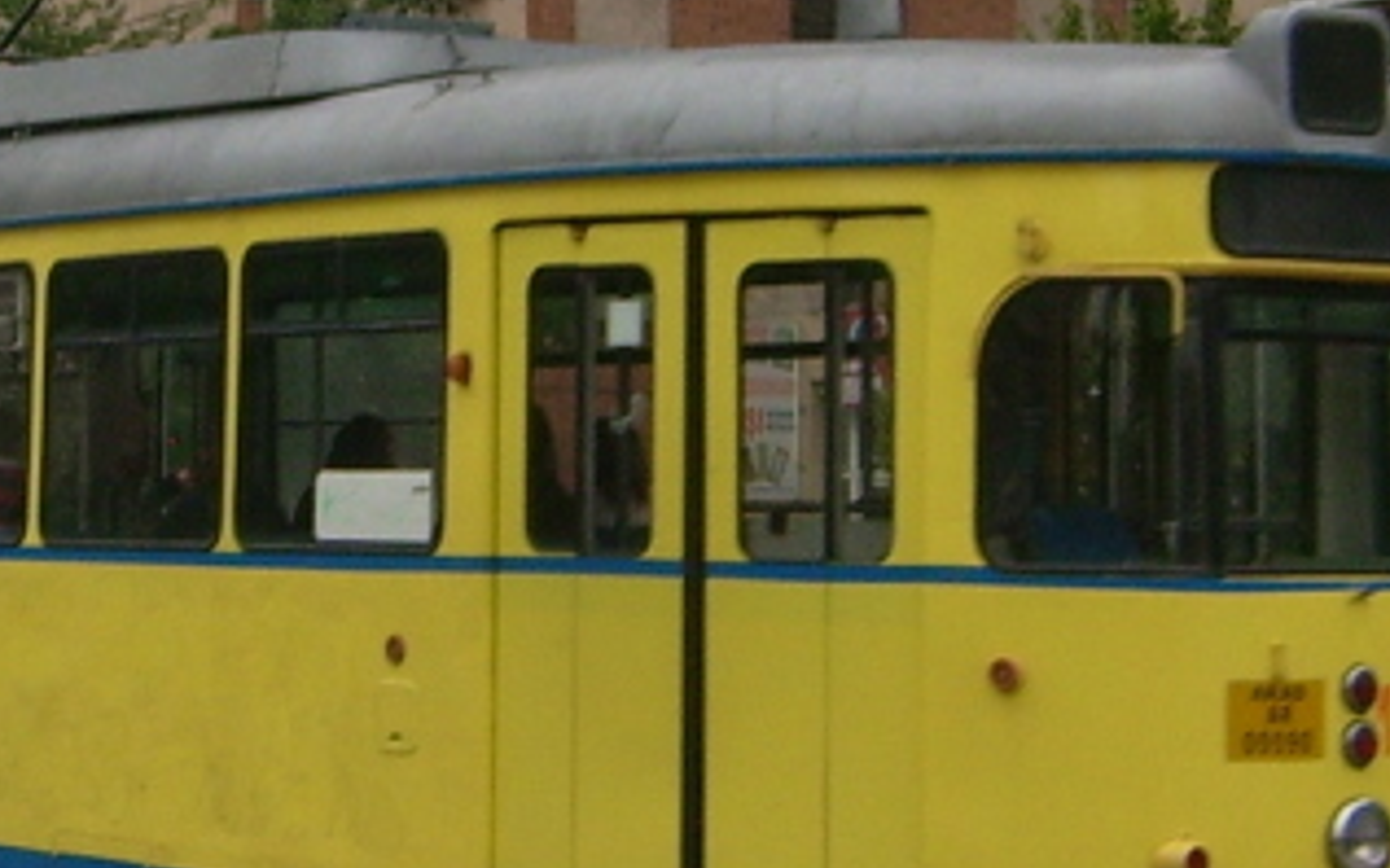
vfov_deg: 10.9
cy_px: 206
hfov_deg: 17.3
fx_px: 4545
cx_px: 298
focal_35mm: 120
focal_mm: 5.95
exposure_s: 1/125
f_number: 5.8
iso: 50
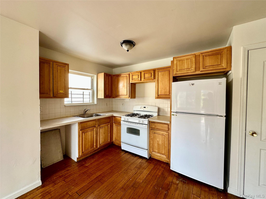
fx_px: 108
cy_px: 100
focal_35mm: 14
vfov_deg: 85.7
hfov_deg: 102.1
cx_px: 133
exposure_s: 1/99
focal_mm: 2.22
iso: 64
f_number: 2.2
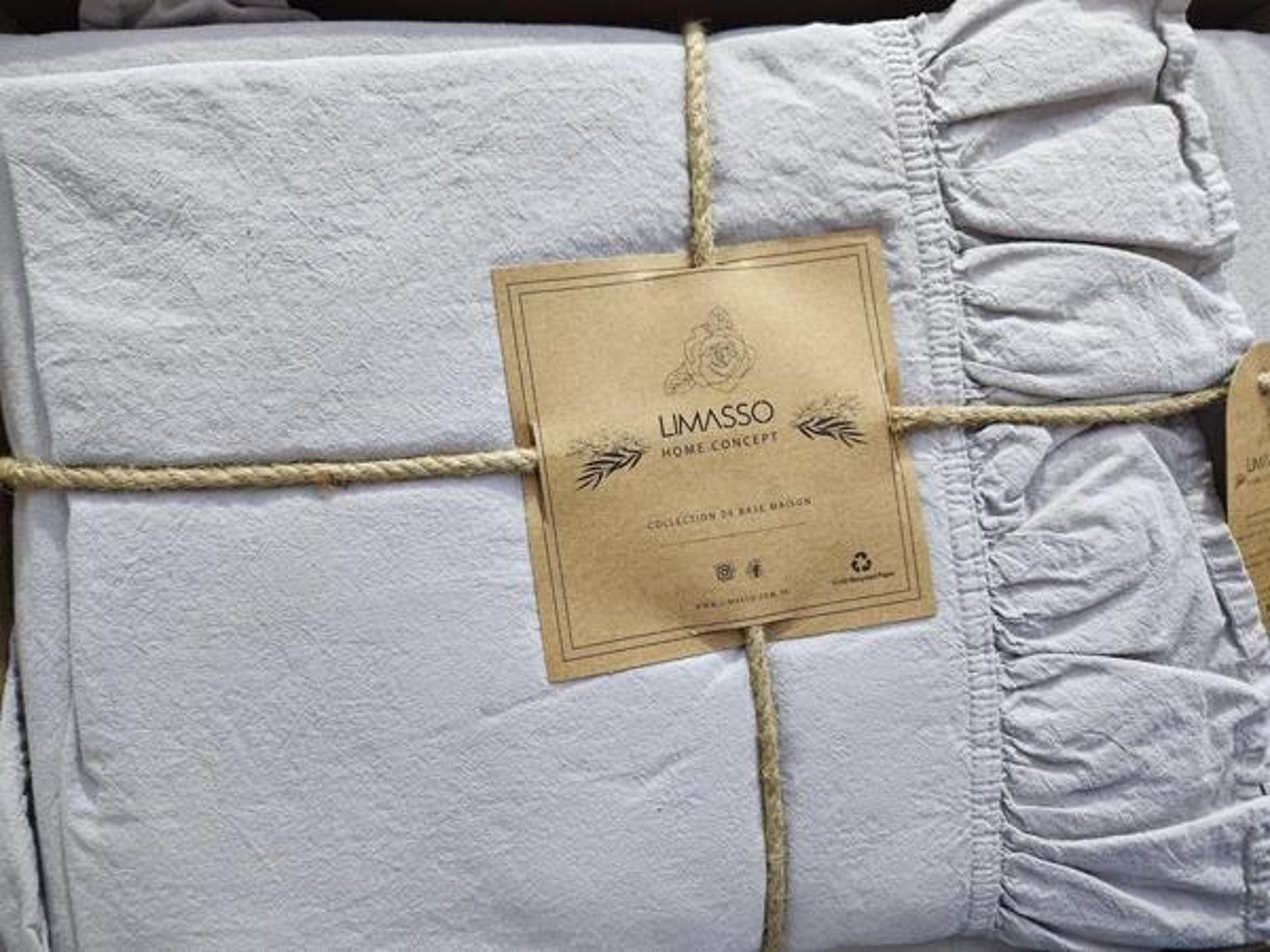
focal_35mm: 23
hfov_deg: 73.9
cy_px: 476
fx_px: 844
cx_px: 635
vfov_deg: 58.9
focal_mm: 5.4
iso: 640
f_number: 1.8
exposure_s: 1/100
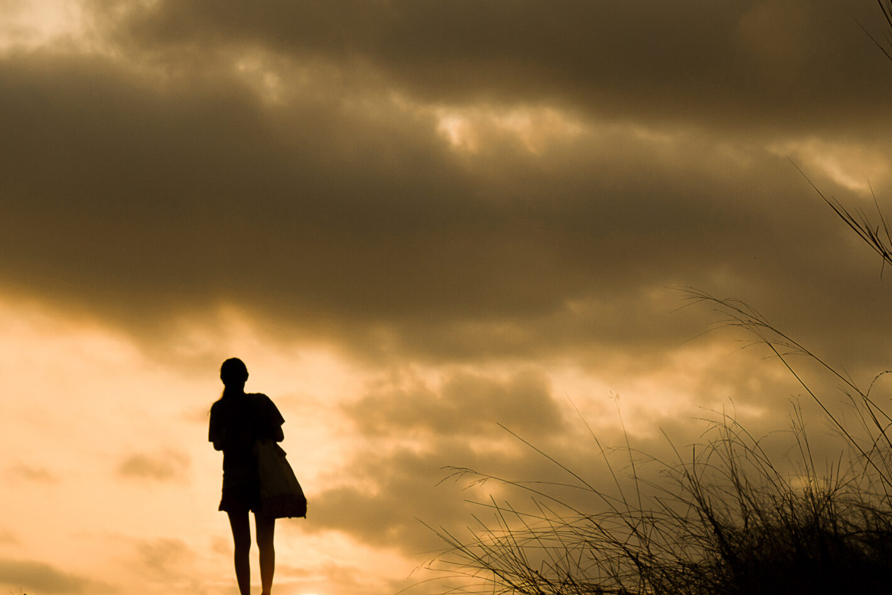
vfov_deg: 14.4
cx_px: 624
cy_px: 307
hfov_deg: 21.4
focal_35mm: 95
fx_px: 2351
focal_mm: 35
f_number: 5.6
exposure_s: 1/640
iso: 100
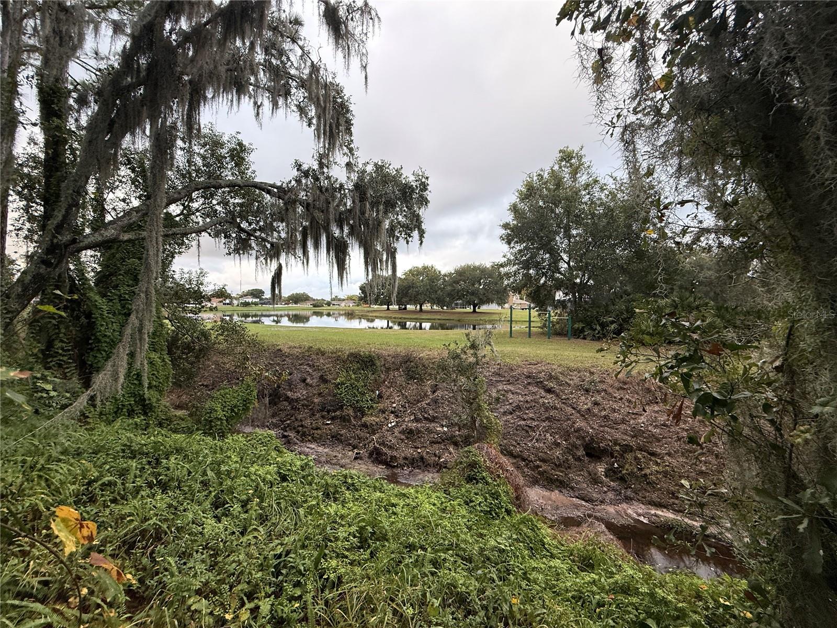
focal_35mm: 14
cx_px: 418
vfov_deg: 85.7
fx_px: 339
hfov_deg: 102.1
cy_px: 314
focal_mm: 2.22
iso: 125
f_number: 2.2
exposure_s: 1/99
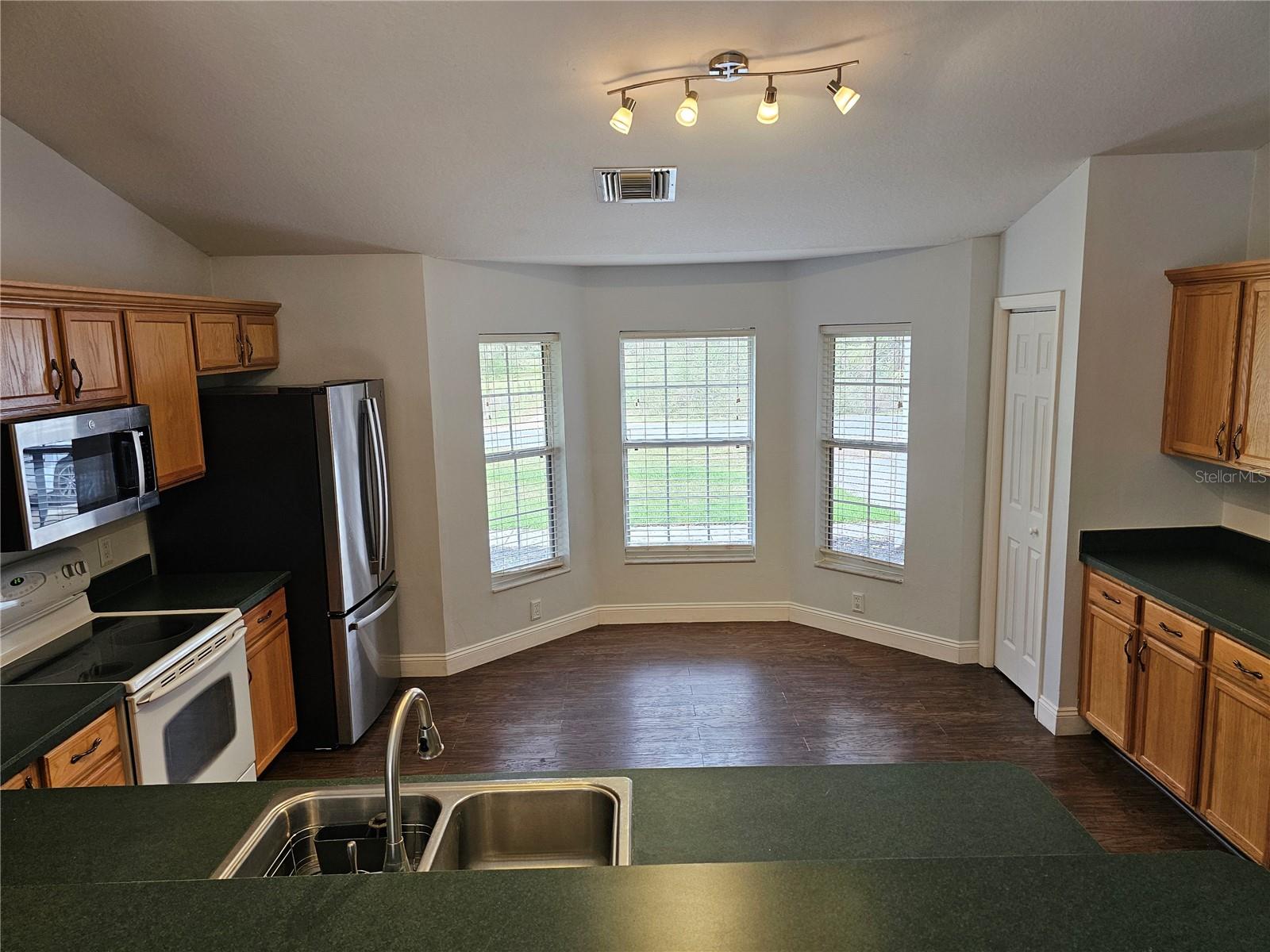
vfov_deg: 58.9
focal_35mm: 23
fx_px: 844
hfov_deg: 73.9
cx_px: 635
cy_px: 476
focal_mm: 6.3
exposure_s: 1/120
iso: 250
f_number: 1.7
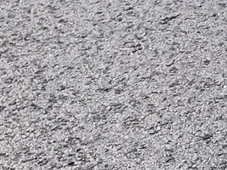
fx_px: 931
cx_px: 575
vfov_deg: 9.3
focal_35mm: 142
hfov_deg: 11.2
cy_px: -237
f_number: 1.8
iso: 40
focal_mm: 5.54
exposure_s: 1/935
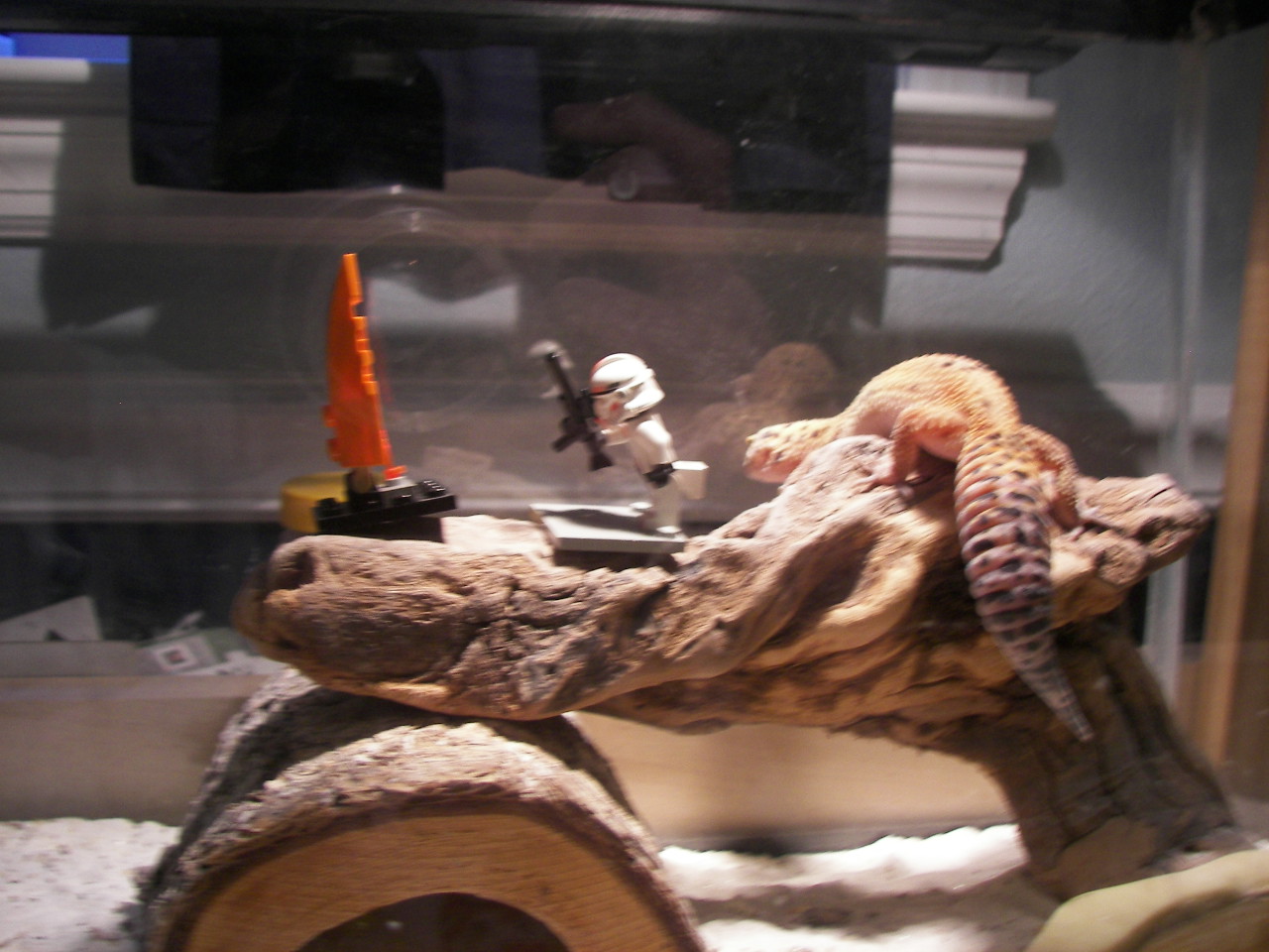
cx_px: 634
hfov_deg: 51.4
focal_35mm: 36
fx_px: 1320
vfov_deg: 39.7
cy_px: 476
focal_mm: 6
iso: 100
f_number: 2.8
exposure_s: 1/30
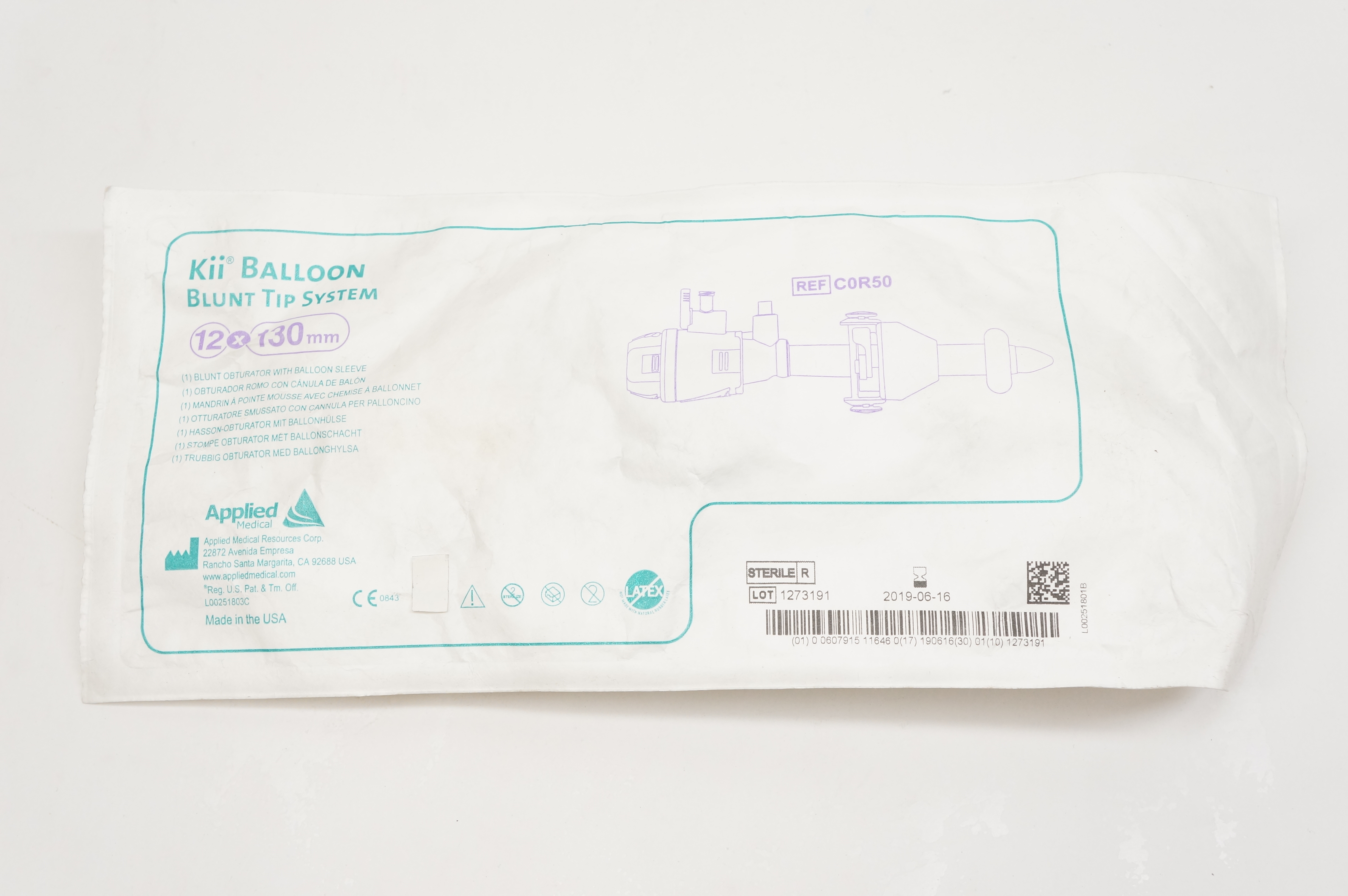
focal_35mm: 44
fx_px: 1627
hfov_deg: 45.0
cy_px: 448
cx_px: 674
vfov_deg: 30.8
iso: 800
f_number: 7.1
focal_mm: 29
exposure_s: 1/100
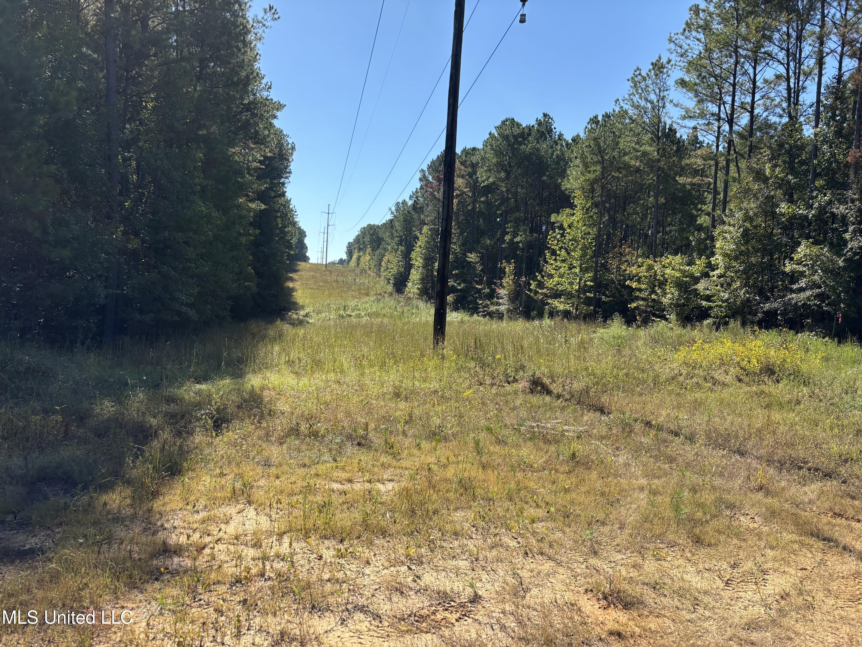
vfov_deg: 53.1
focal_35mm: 26
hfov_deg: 67.3
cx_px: 431
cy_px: 324
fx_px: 647
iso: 50
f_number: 1.6
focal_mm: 5.96
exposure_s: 1/2242
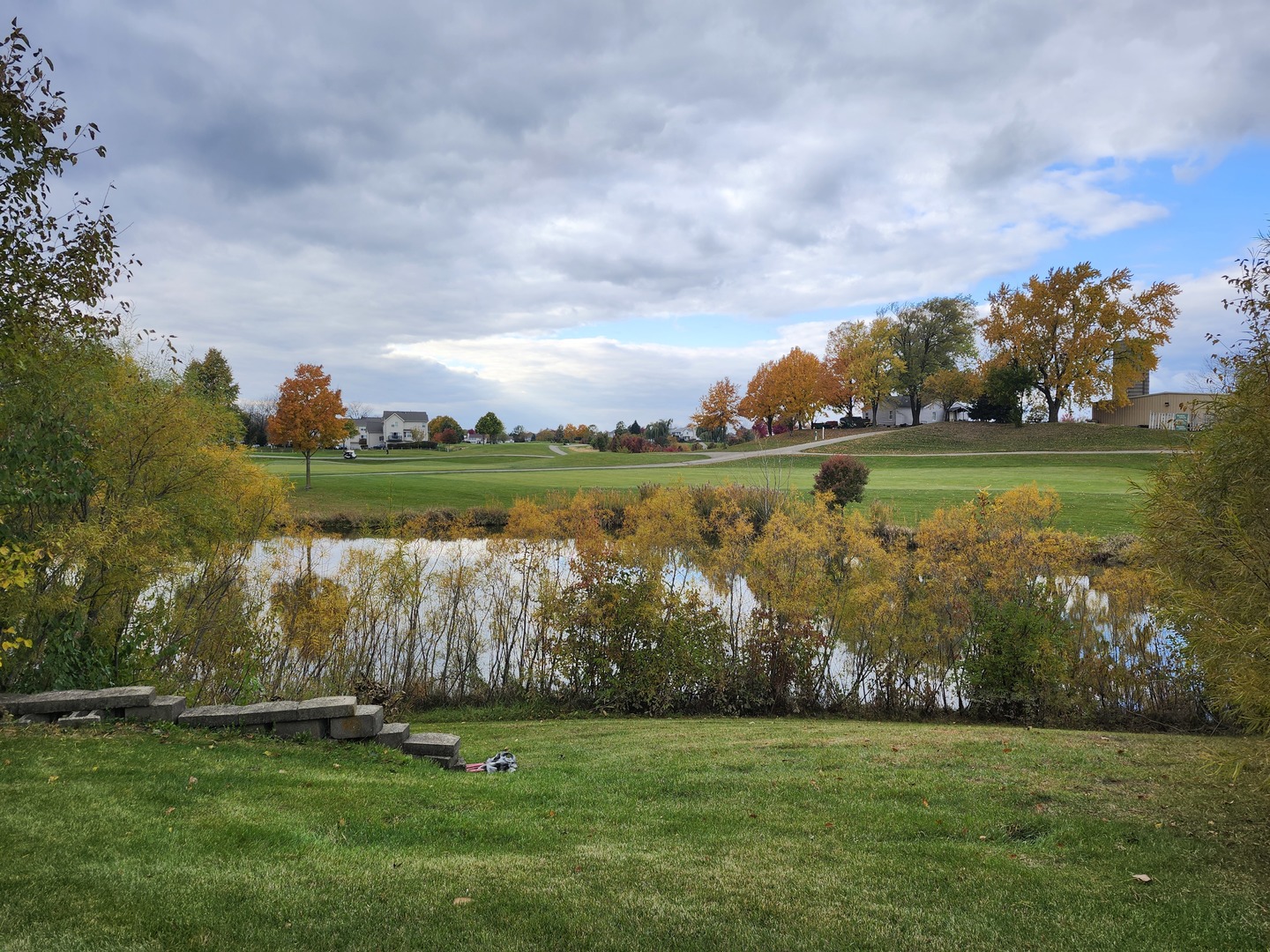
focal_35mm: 23
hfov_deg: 73.9
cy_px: 476
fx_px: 844
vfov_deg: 58.9
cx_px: 635
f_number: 1.8
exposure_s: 1/553
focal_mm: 5.54
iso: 25
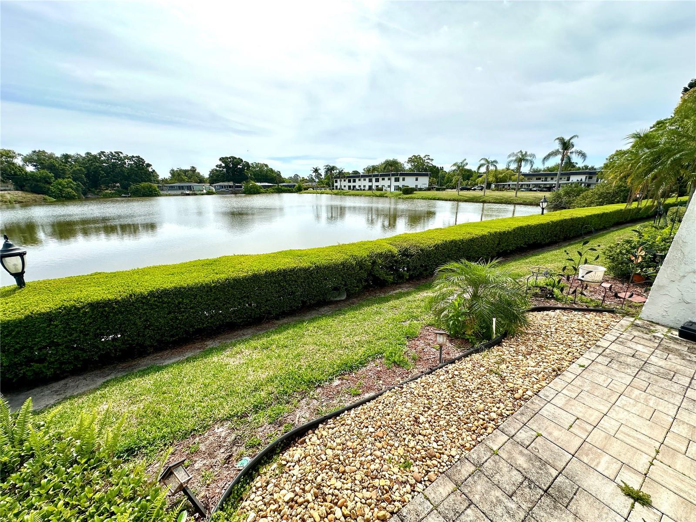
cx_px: 348
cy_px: 261
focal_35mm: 14
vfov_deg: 85.7
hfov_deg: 102.1
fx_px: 281
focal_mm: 2.22
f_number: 2.2
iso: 40
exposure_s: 1/2506
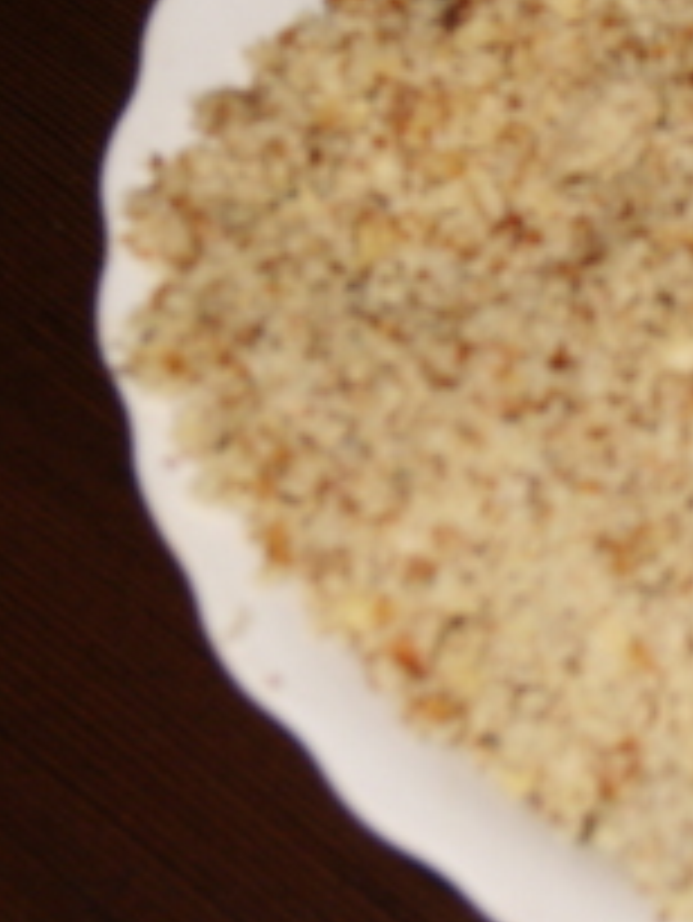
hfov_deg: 9.2
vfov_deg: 12.5
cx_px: 972
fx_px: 4213
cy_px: 265
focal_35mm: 158
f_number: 4.1
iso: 100
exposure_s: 1/45
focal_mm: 15
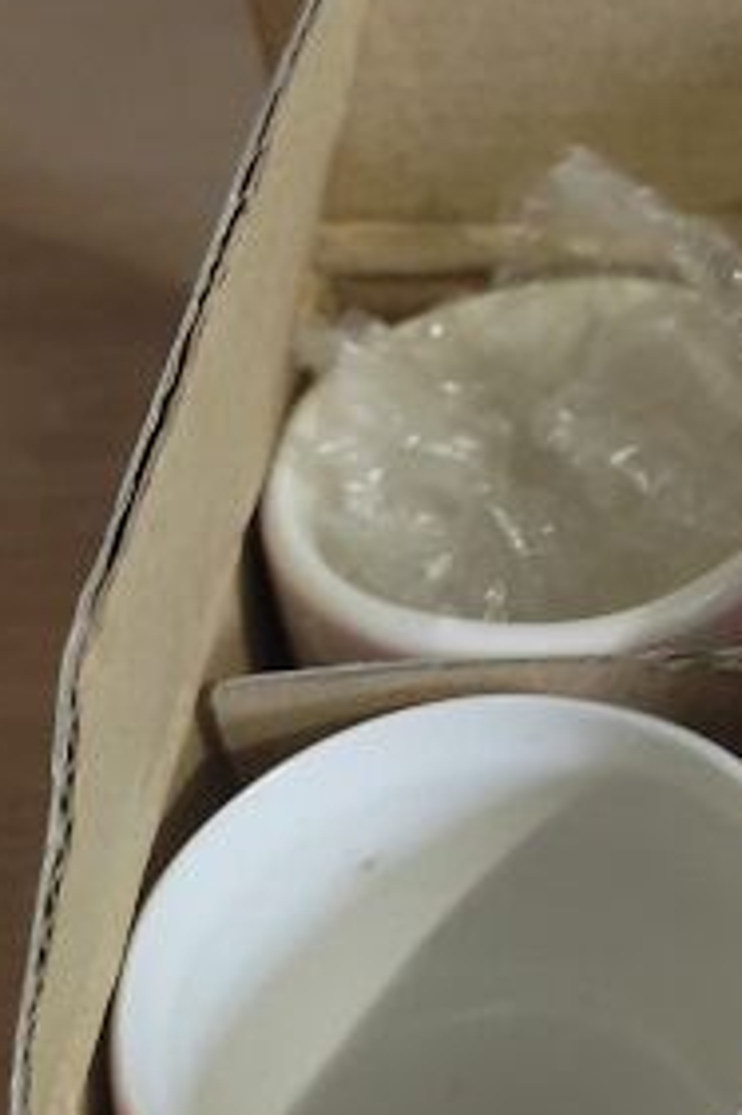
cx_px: 913
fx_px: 2383
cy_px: 595
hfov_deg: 16.9
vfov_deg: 26.3
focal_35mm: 77
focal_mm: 4.74
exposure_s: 1/25
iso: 1290
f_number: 1.79
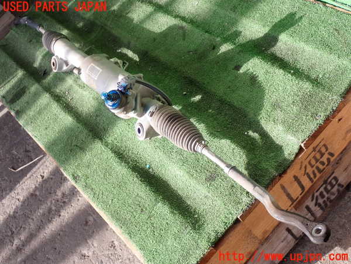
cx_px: 176
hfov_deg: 33.2
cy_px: 132
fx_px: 588
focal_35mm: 58
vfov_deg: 25.2
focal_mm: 10.35
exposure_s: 1/125
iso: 160
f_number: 3.5
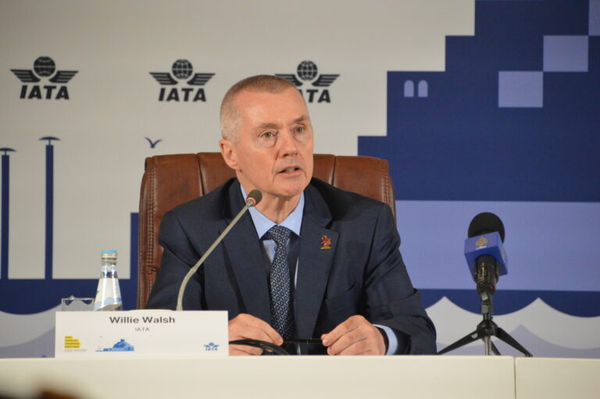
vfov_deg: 4.9
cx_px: 300
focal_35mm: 278
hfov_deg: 7.4
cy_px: 200
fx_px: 4622
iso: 3200
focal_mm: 185
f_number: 6
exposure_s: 1/400
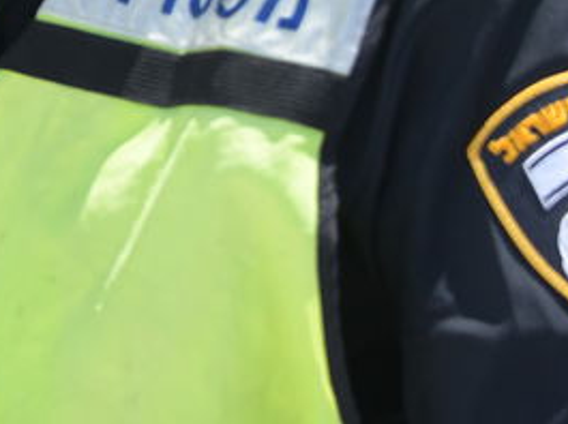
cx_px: -4
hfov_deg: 6.7
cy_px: -134
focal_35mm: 295
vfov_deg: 5.0
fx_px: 4834
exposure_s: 1/1600
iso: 500
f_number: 5.6
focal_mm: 58
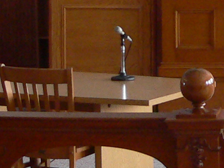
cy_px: -13
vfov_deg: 7.6
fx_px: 1255
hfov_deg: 9.9
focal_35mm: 194
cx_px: 338
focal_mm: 6
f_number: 2.8
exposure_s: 1/20
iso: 200
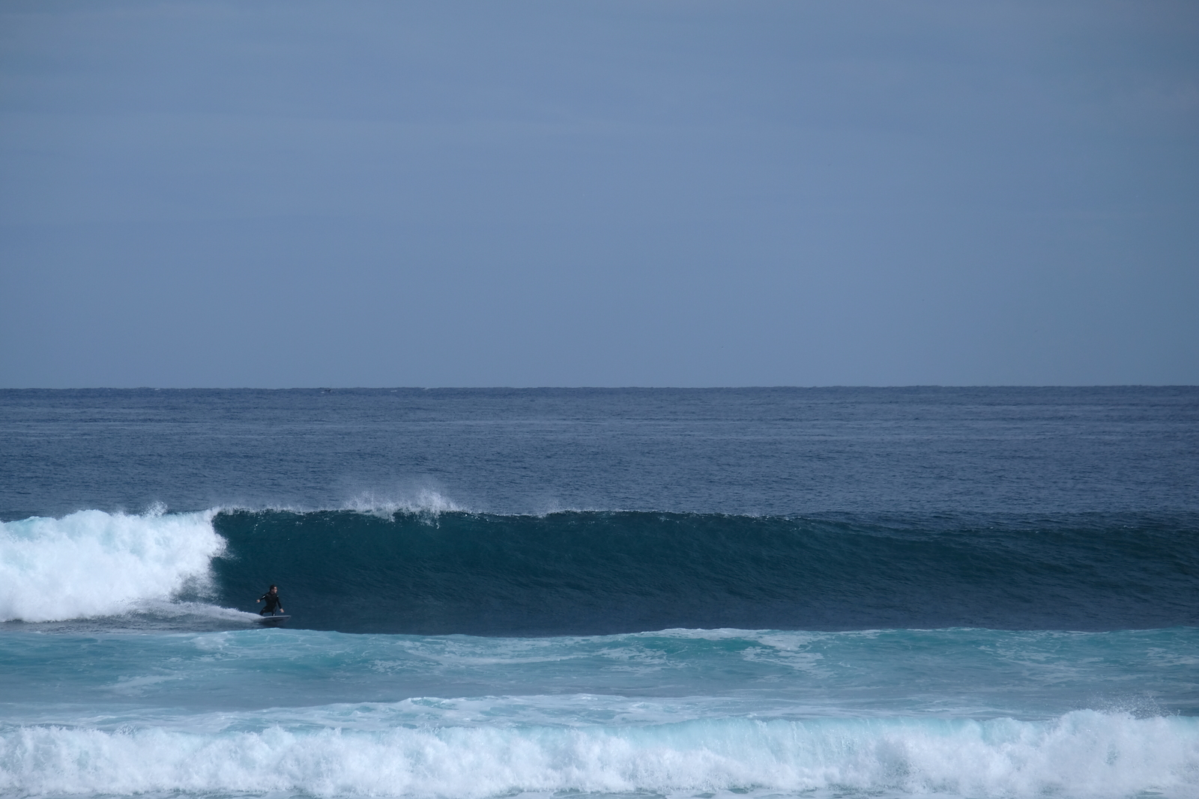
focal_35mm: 345
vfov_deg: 4.0
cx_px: 600
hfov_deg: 6.0
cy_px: 400
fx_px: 11491
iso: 200
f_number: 8
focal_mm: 230
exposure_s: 1/1500
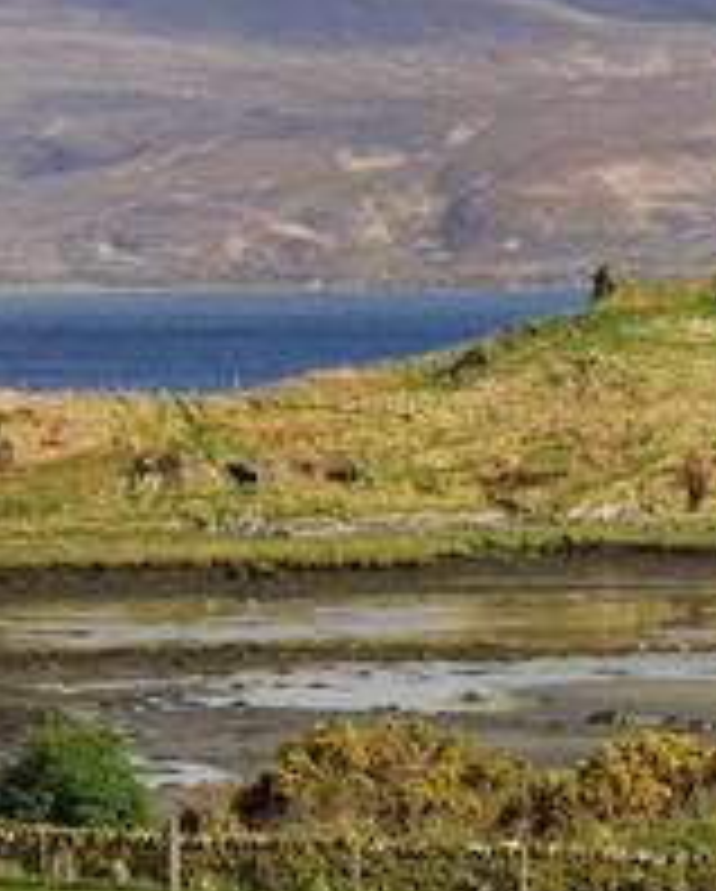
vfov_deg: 7.2
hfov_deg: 5.7
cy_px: 405
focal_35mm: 269
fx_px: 7109
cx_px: 939
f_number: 11
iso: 200
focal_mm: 135
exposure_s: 1/250
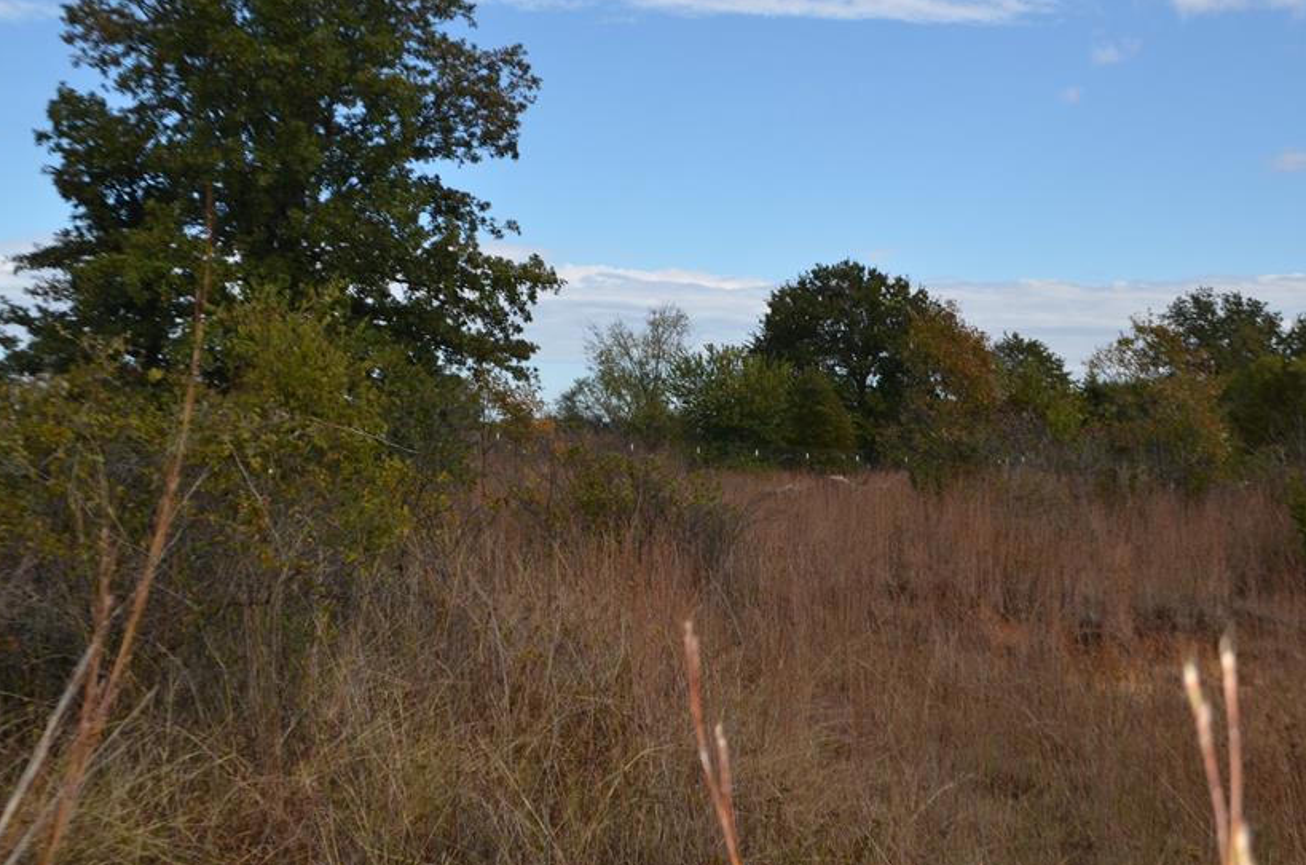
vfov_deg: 29.6
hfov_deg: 43.7
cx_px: 671
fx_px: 1629
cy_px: 330
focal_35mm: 45
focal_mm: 24
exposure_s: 1/250
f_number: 5.6
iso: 100
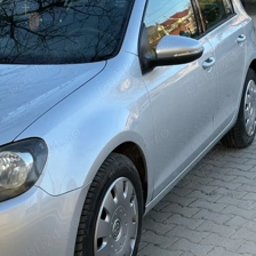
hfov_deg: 21.1
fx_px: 686
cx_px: 155
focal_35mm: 82
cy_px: 80
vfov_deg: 21.0
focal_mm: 5.96
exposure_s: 1/552
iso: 40
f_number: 1.6
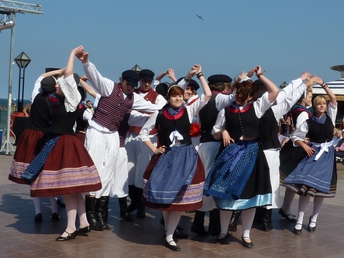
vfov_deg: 51.4
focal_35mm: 27
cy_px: 138
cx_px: 172
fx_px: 269
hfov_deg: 65.3
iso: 80
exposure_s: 1/500
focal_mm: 4.1
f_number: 5.6
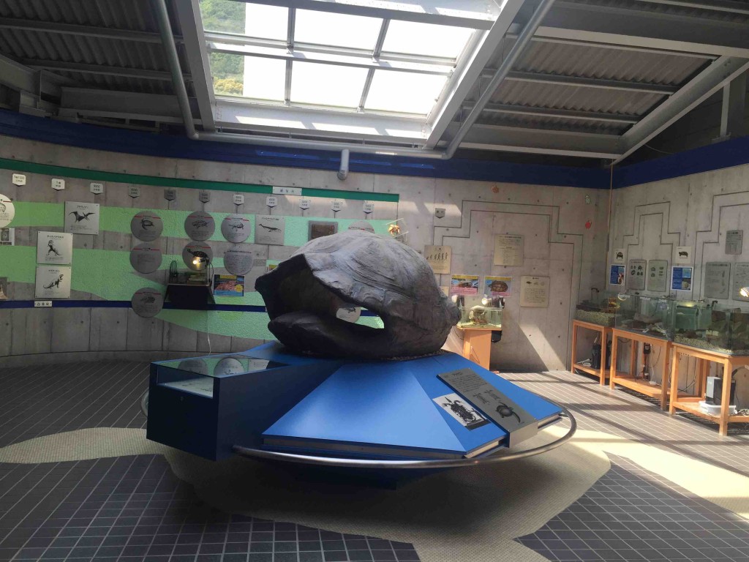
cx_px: 374
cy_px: 281
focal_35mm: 29
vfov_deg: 48.2
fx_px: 627
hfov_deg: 61.7
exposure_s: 1/366
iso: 32
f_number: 2.2
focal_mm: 4.15
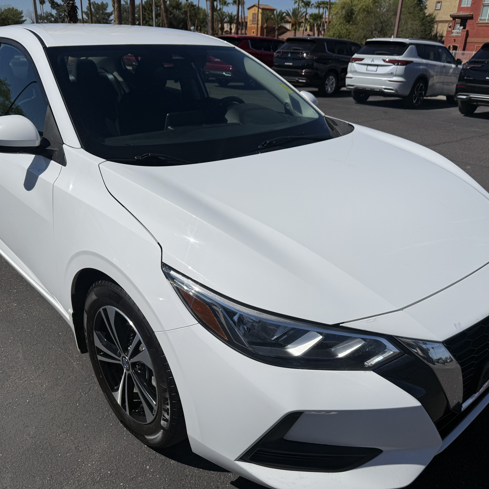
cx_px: 226
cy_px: 246
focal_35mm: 29
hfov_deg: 55.6
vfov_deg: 55.6
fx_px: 463
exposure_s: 1/14286
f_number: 1.78
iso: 64
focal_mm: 6.76
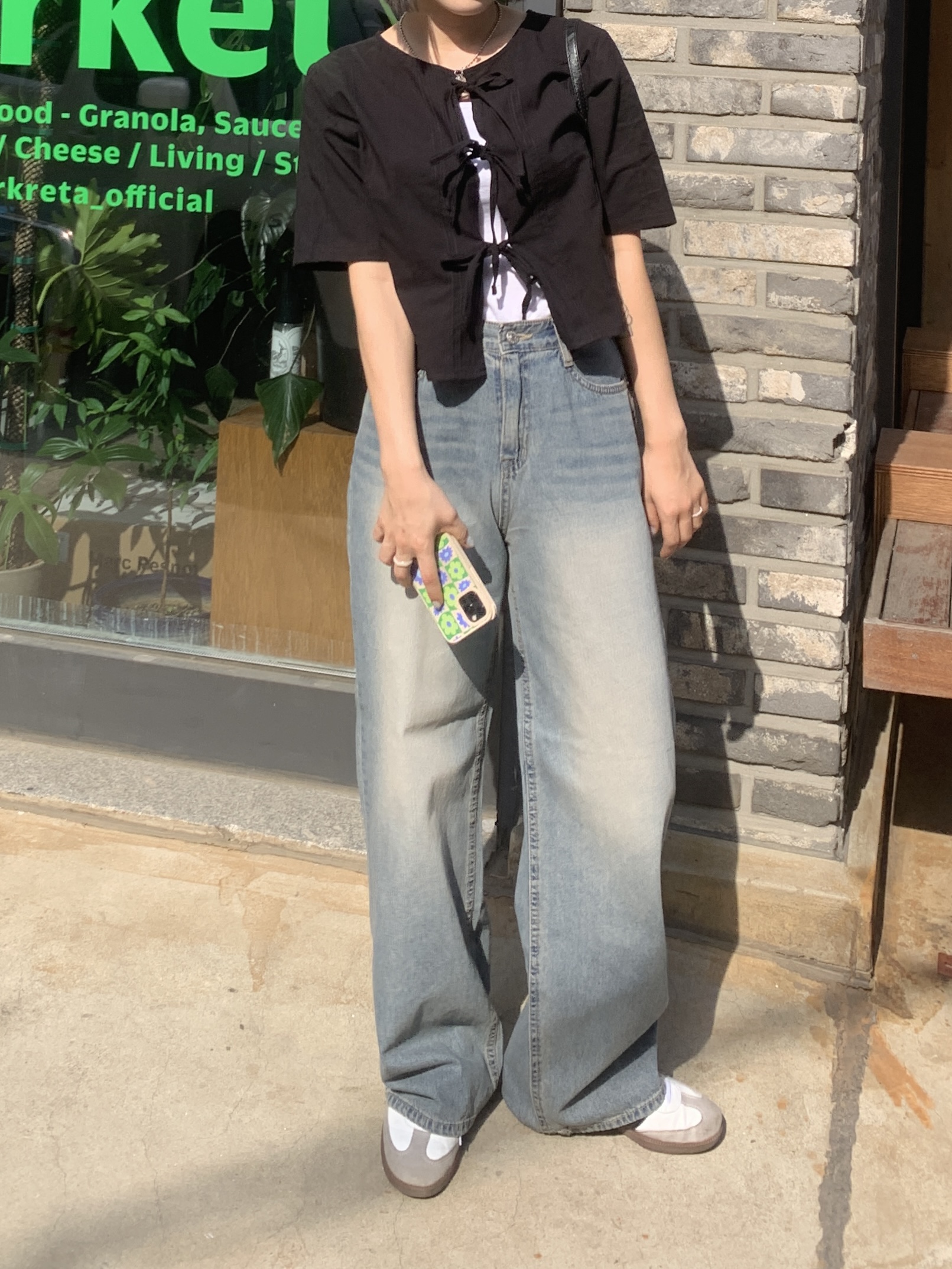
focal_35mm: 26
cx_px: 476
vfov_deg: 67.3
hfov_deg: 53.1
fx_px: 953
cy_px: 634
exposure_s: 1/1190
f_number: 1.8
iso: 25
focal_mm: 4.25
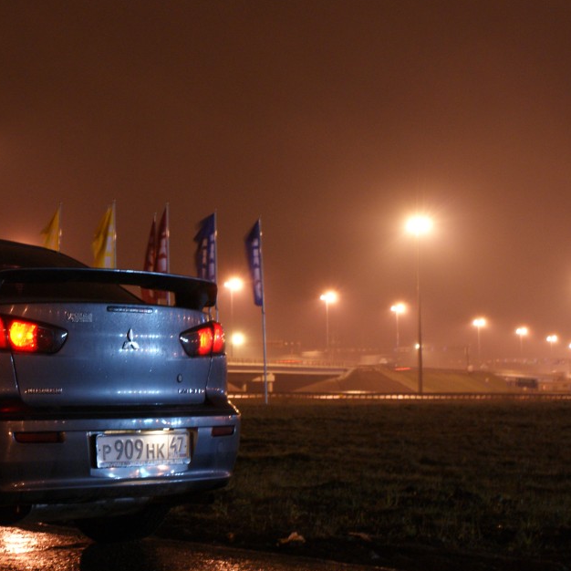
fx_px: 1362
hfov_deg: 22.8
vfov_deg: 23.7
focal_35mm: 73
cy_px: 309
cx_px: 10
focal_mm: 28
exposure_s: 1/2.5
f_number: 4.5
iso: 400
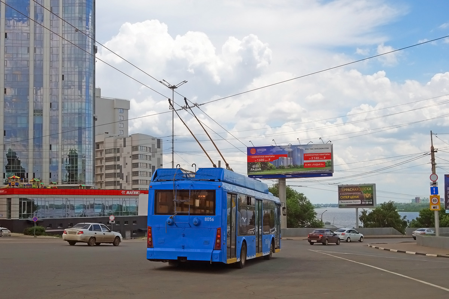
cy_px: 150
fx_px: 549
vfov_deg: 30.5
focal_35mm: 44
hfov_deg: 44.5
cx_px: 224
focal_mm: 16.39
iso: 125
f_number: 6.3
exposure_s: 1/500
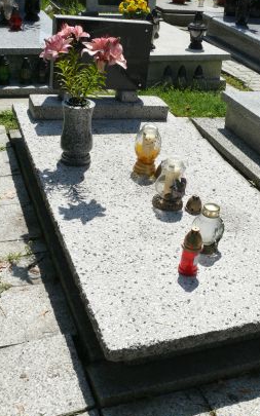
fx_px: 499
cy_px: 184
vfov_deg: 45.2
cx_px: 181
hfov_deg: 28.9
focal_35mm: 44
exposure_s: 1/400
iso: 100
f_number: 5.6
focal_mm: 7.4
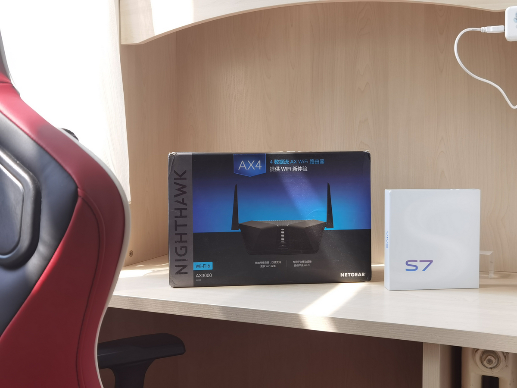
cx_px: 258
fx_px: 597
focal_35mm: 40
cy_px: 194
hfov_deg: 46.8
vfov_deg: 36.0
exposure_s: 1/295
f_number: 1.9
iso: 50
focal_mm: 6.71
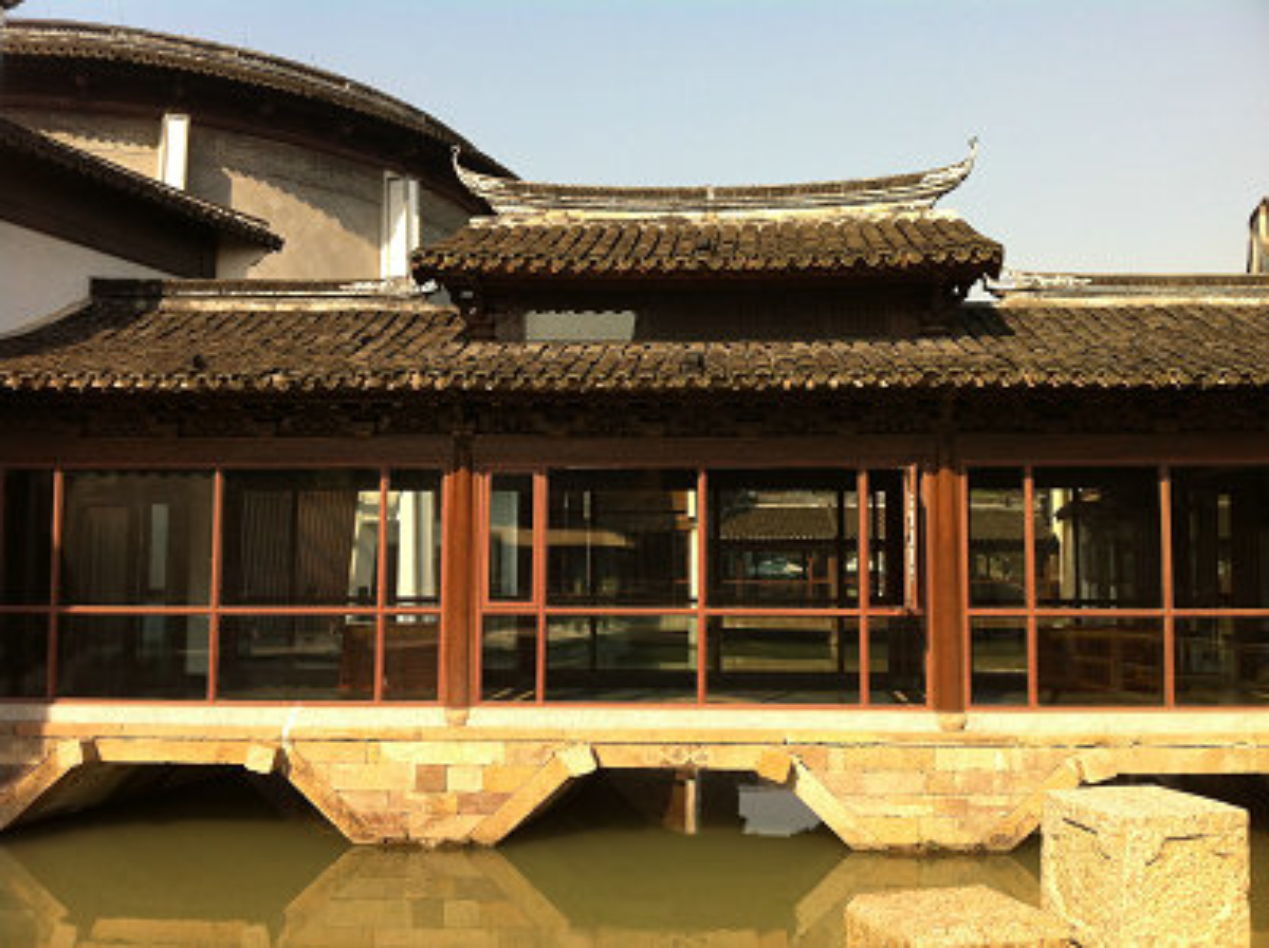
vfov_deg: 40.6
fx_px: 1282
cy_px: 474
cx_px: 634
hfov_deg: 52.7
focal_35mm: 35
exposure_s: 1/794
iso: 80
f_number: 2.8
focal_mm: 3.85
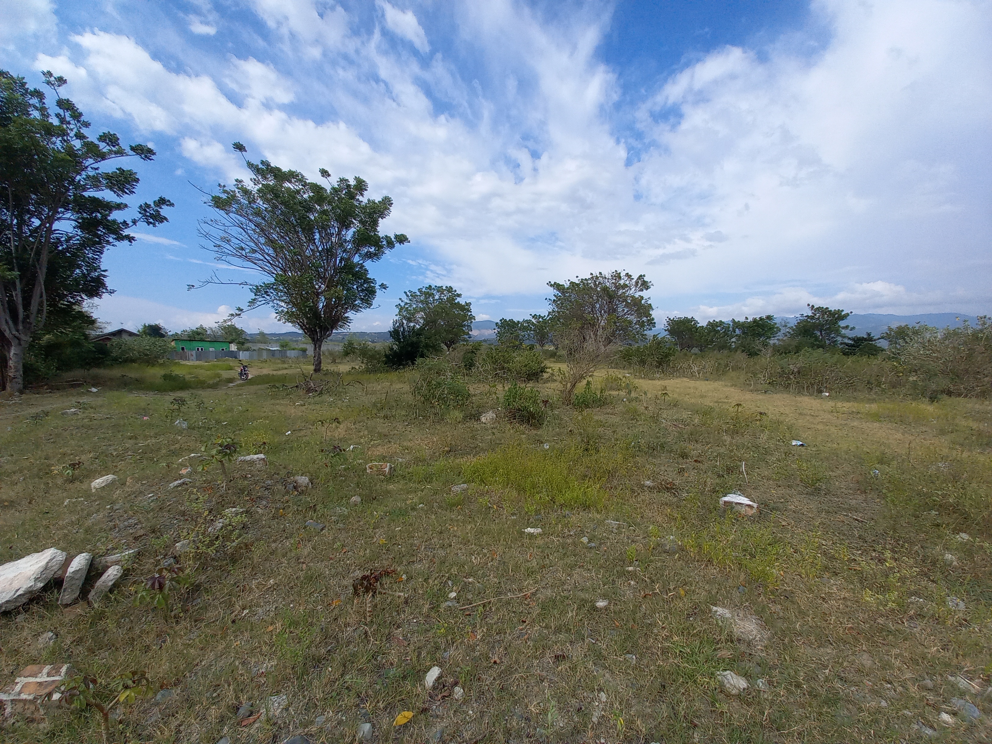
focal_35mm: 13
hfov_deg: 106.2
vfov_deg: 89.9
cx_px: 496
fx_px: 373
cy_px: 372
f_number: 2.2
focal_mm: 1.42
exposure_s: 1/1435
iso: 40
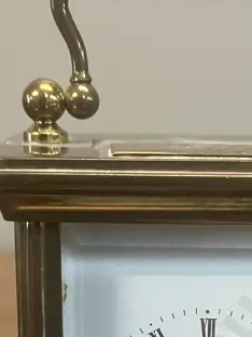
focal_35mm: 92
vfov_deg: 20.1
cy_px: 399
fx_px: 893
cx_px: 188
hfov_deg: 16.0
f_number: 1.8
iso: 200
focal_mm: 3.99
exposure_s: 1/50
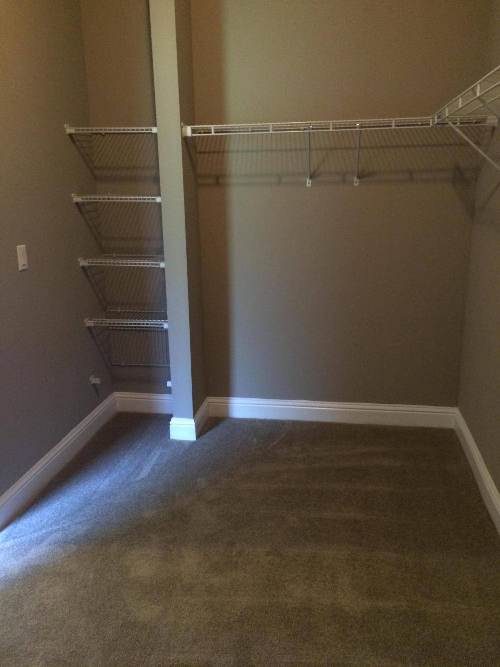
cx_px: 250
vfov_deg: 61.7
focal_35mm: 29
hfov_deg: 48.2
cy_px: 334
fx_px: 559
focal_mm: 4.15
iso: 400
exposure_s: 1/15
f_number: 2.2
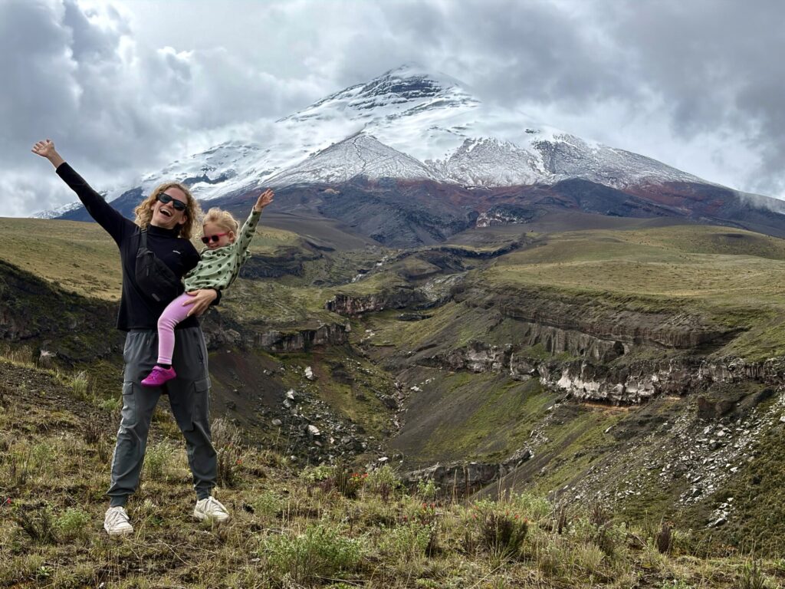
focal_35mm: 52
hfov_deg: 36.8
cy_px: 294
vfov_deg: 28.0
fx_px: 1179
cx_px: 392
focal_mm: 5.96
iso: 32
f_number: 1.6
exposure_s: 1/2747
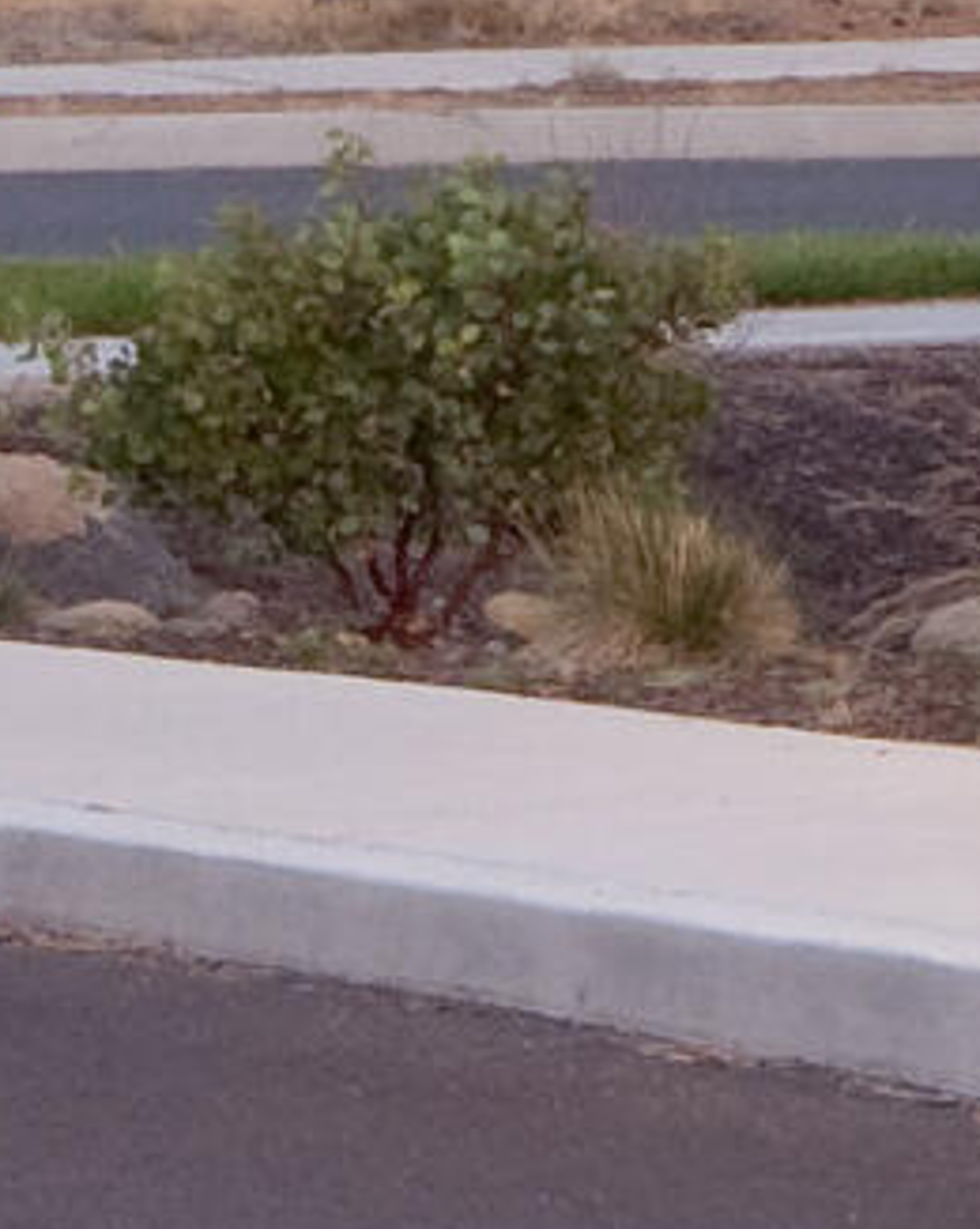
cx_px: 4881
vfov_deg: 6.1
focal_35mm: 311
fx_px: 11297
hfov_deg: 4.3
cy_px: -999
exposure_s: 4
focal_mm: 24
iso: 200
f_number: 10
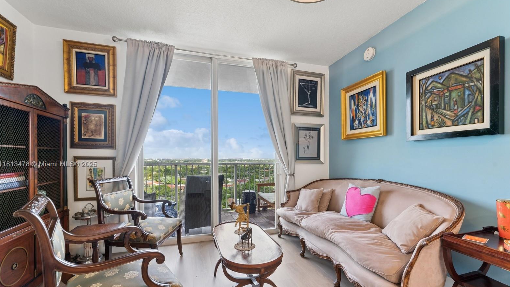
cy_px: 165
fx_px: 203
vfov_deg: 70.1
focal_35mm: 15
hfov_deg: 103.0
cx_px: 253
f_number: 10
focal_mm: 14
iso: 320
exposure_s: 1/25
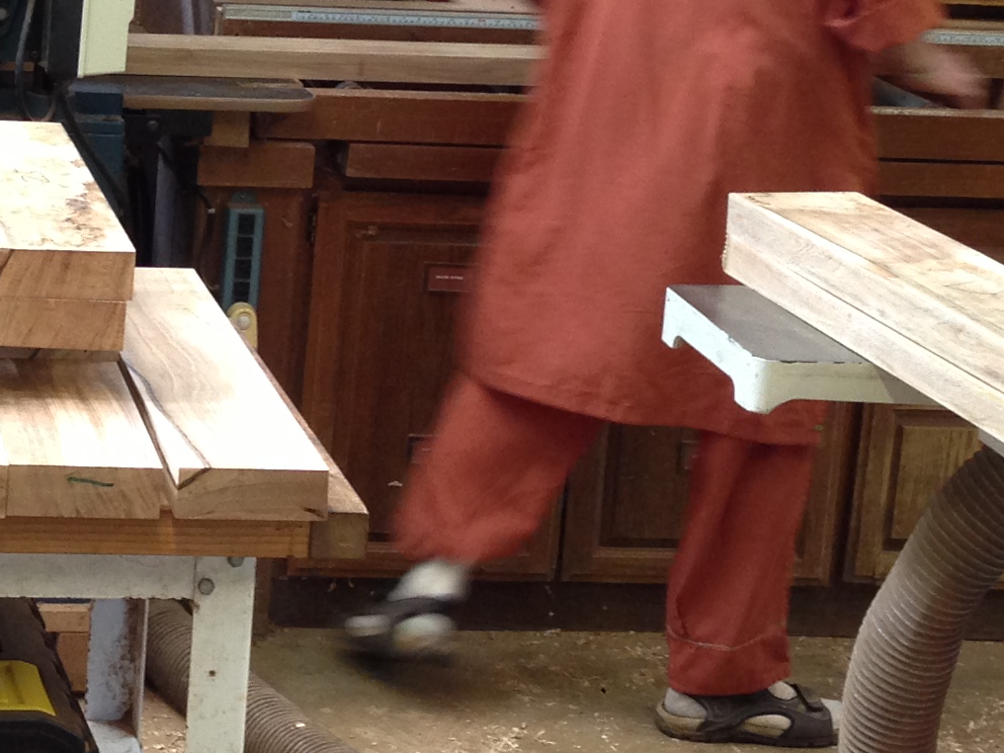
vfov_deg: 13.8
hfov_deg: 18.0
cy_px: 68
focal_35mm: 106
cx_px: -43
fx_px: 3074
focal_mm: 4.13
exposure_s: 1/24
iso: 100
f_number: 2.4
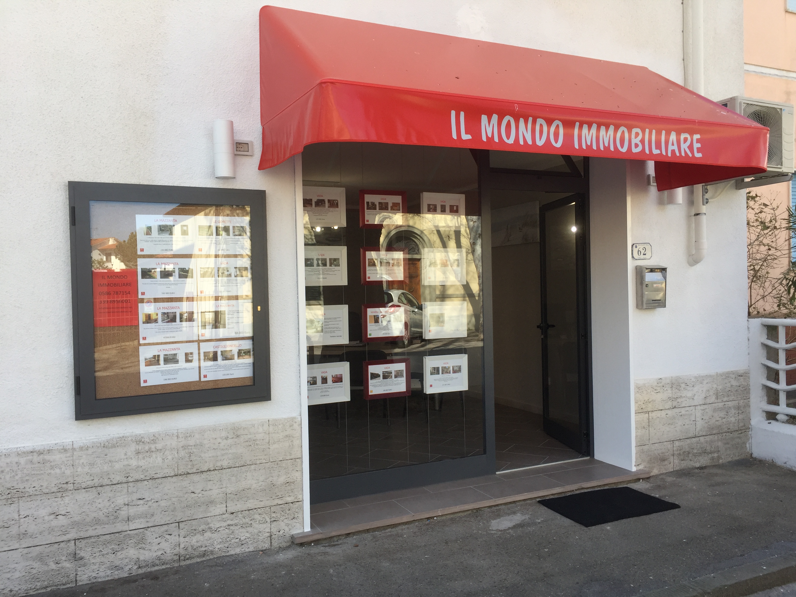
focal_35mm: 29
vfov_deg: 48.2
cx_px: 398
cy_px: 298
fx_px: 667
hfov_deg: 61.7
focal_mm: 4.15
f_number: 2.2
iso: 32
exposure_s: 1/314
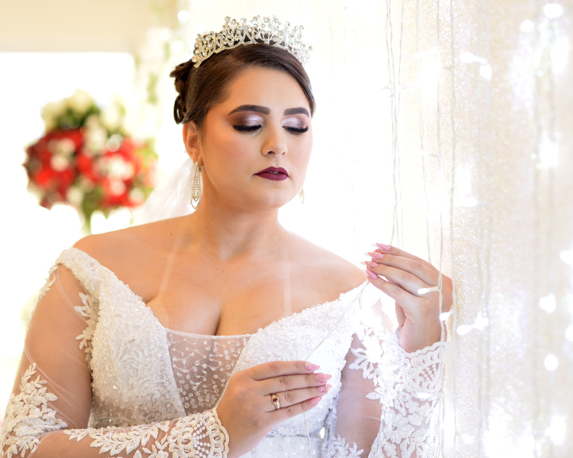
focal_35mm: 96
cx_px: 229
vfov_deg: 16.0
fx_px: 1628
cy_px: 229
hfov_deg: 19.9
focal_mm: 85
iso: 2200
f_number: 3.2
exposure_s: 1/160
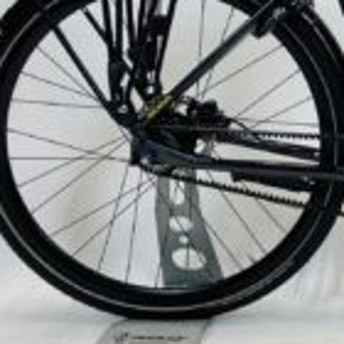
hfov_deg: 20.6
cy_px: -12
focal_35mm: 74
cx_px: 484
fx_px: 832
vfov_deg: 22.3
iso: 40
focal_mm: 4.25
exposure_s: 1/100
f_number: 1.8
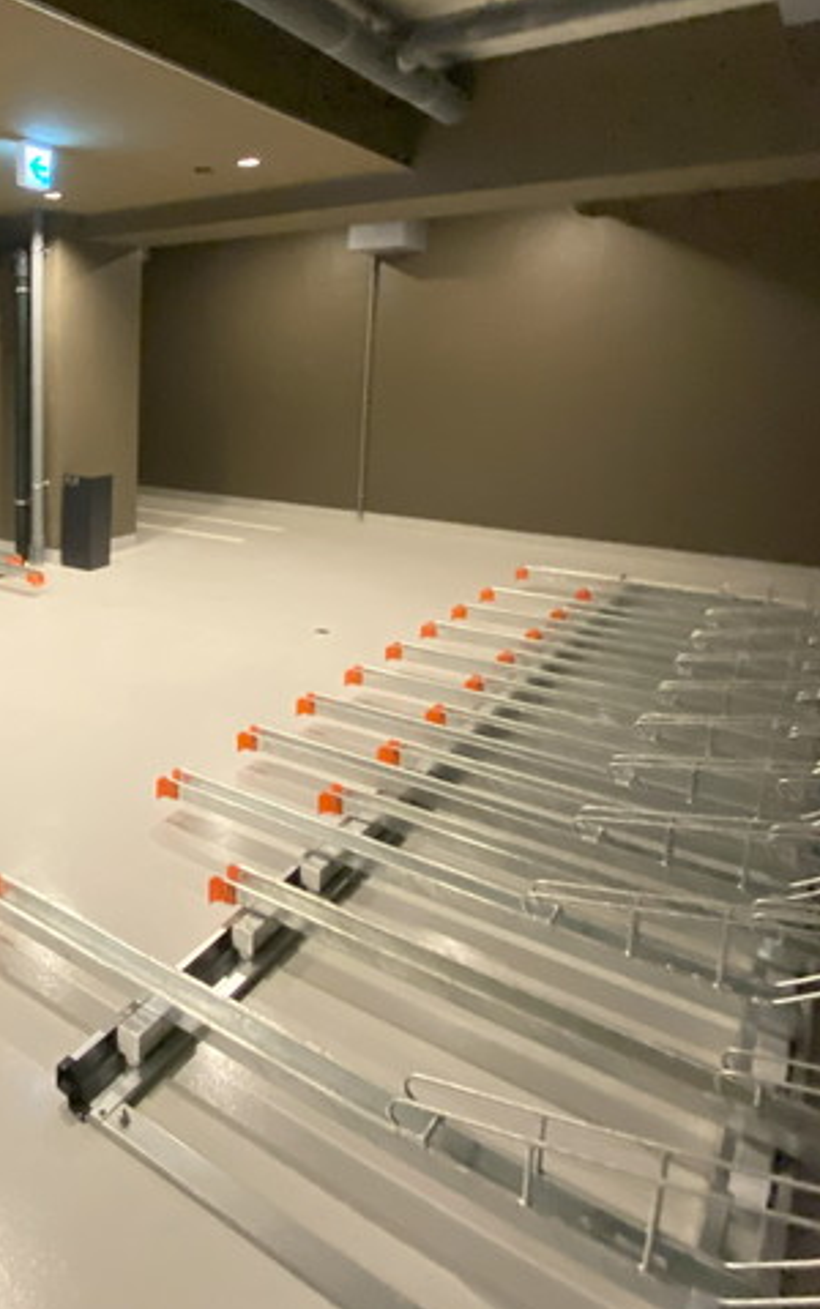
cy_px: 495
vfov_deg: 75.8
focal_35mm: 23
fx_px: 821
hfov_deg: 47.2
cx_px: 68
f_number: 2.4
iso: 640
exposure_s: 1/52
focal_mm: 1.54
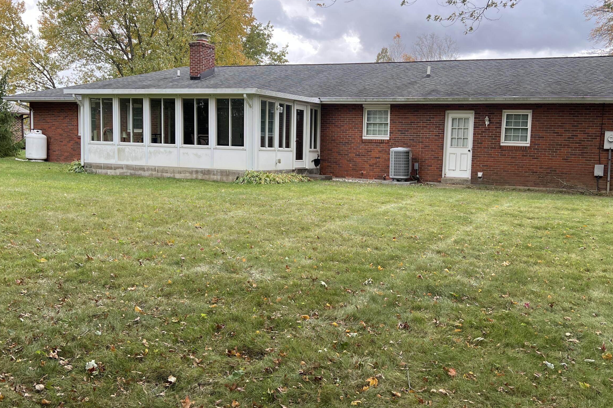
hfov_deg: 54.1
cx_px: 360
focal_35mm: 35
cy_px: 213
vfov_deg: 37.8
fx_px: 596
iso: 50
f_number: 1.5
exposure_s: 1/588
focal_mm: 5.7
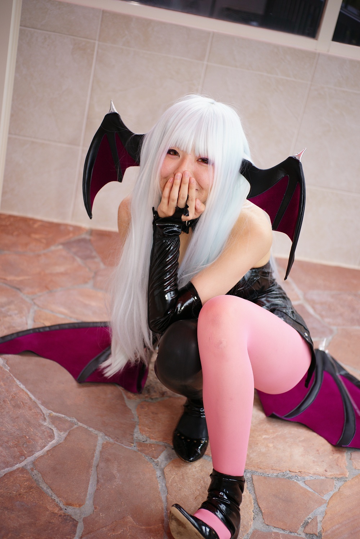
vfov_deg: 39.6
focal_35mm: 50
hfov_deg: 27.0
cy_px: 270
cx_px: 180
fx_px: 750
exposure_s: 1/250
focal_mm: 50
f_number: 2.8
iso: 200
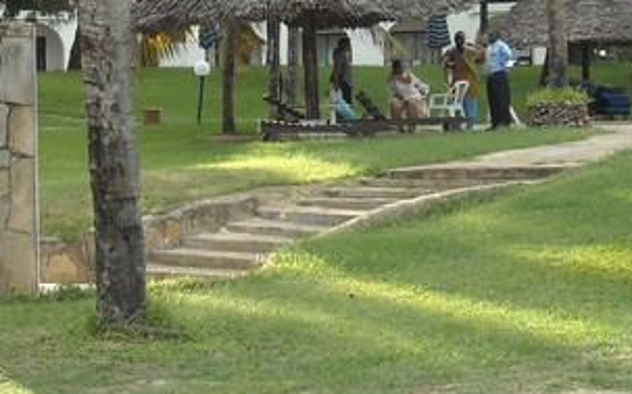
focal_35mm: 98
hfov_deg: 21.2
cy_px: -58
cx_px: 246
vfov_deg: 13.0
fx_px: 1687
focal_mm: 5.7
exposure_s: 1/154
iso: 64
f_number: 2.8
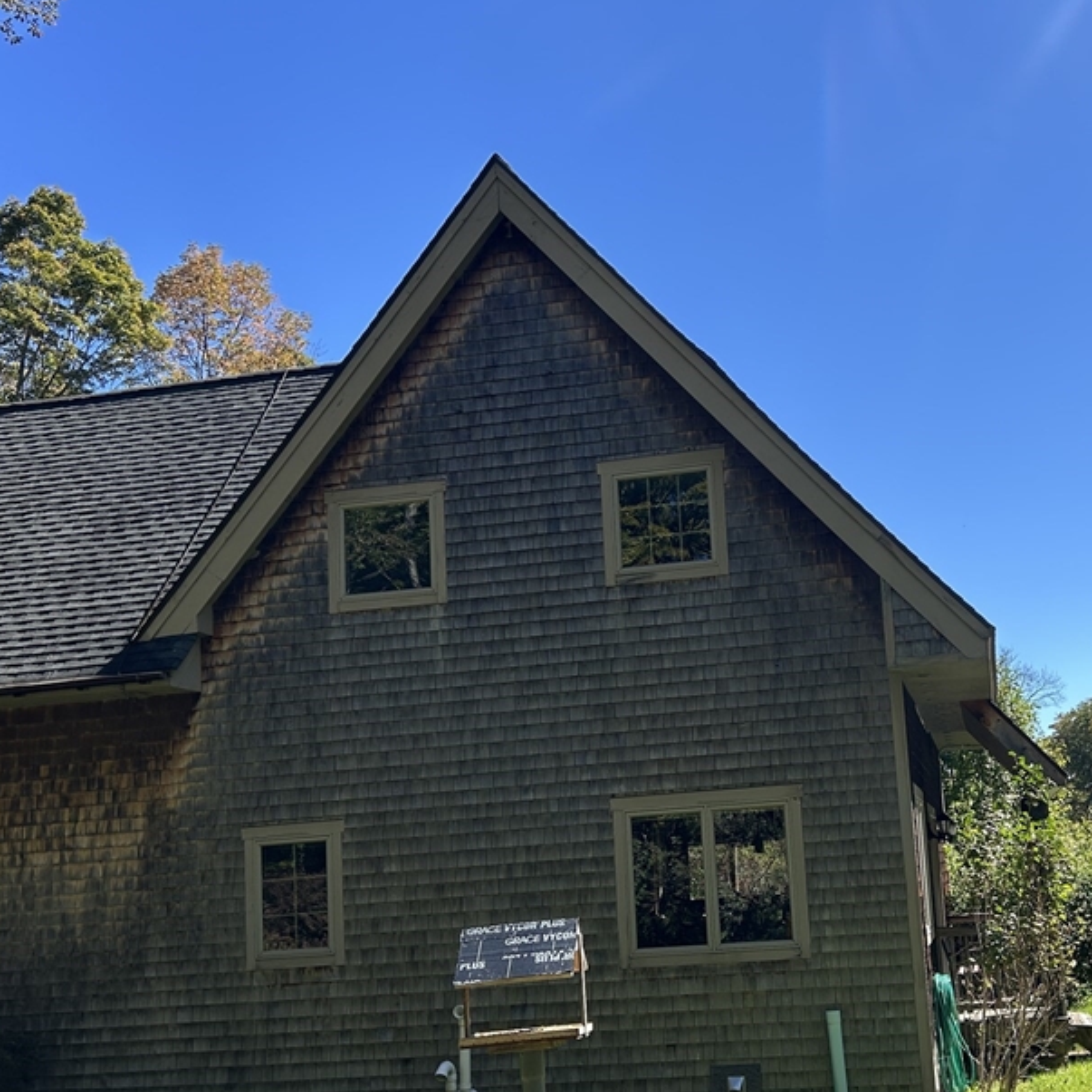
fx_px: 1392
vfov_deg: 42.5
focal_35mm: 39
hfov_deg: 42.1
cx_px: 759
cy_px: 677
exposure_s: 1/2208
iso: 50
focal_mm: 5.7
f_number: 1.5
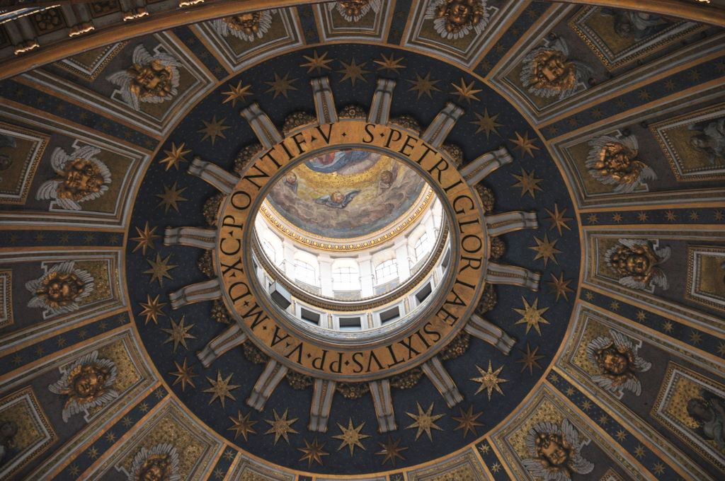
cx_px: 362
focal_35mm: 158
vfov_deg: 8.7
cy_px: 240
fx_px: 3168
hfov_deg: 13.1
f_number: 6.3
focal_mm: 105
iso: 800
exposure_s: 1/15
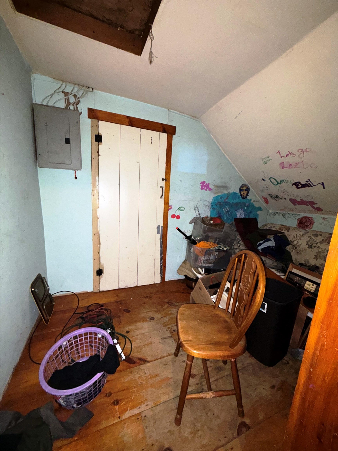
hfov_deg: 85.7
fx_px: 182
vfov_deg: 102.1
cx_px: 169
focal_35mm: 14
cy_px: 226
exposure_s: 1/22
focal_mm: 2.22
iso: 320
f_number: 2.2
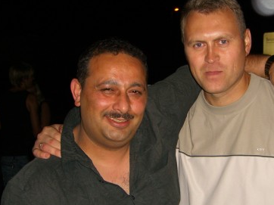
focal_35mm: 63
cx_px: 175
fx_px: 498
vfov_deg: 23.2
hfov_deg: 30.6
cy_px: 115
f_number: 2.8
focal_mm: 7.9
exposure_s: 1/60
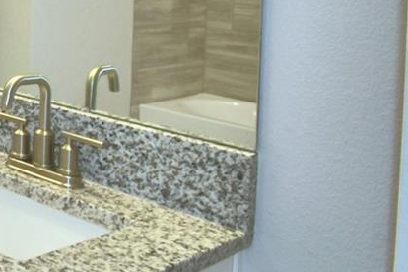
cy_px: -70
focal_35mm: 58
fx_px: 657
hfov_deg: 22.7
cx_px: -296
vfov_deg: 21.4
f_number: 4.5
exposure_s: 1/60
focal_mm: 10
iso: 160
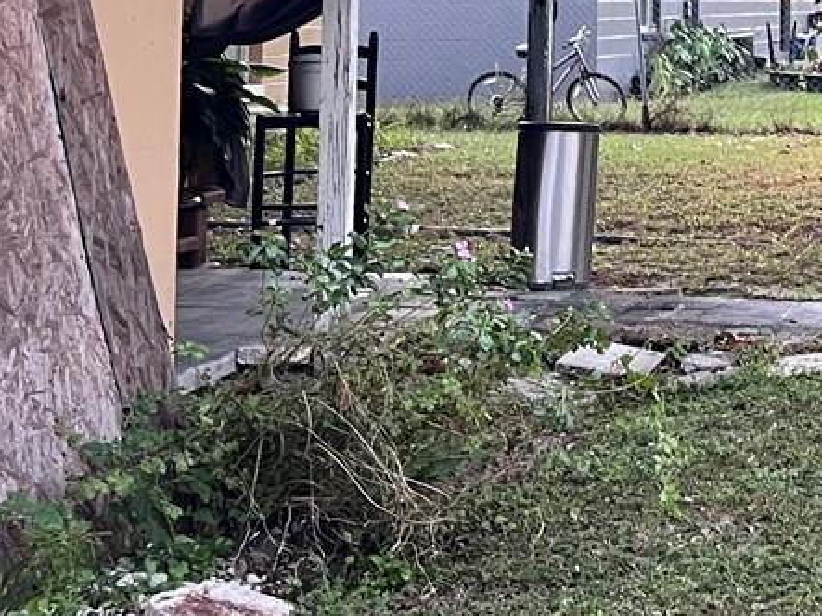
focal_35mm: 94
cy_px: -169
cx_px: 1089
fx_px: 2232
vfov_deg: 15.1
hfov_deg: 19.2
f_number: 1.5
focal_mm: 5.7
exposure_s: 1/60
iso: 250
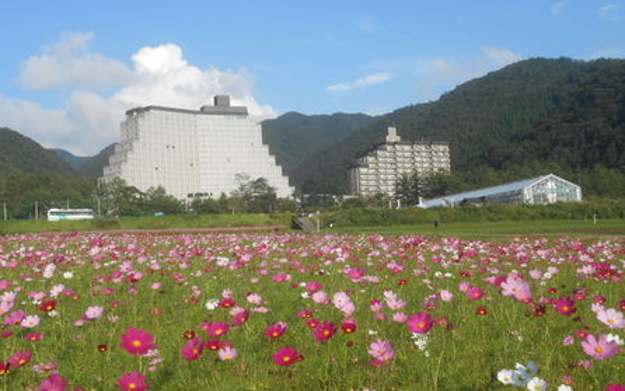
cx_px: 314
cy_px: 221
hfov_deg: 42.6
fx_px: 801
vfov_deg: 27.4
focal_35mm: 47
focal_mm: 7.8
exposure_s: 1/500
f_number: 4.5
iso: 80
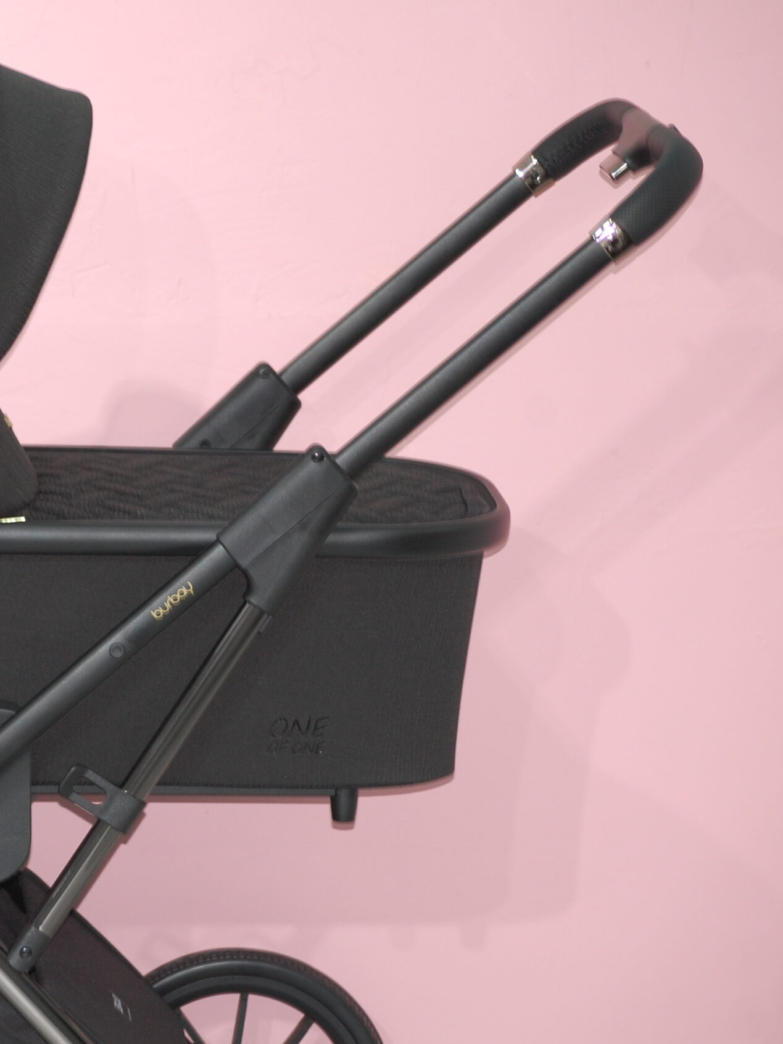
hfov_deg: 8.7
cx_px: 15
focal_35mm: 170
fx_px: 5129
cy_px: 522
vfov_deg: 11.6
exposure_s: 1/60
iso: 400
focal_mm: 78
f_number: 4.5
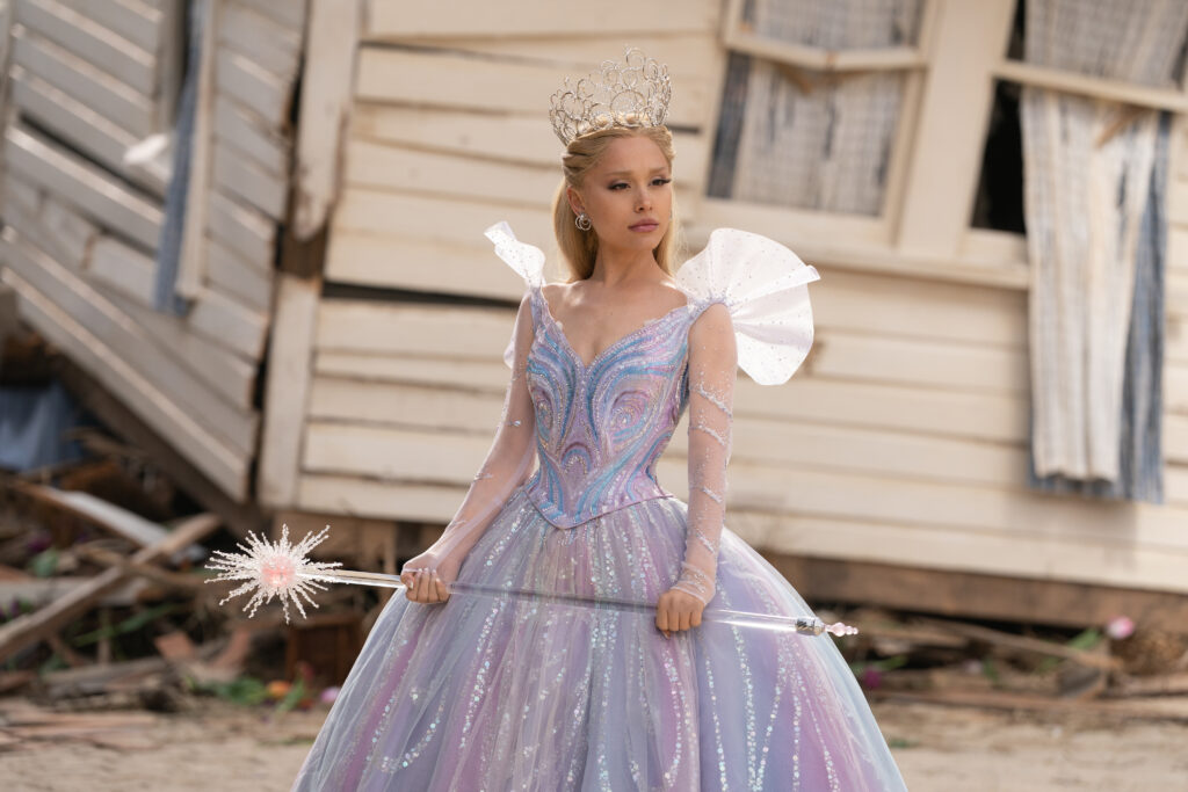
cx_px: 594
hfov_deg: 14.0
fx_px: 4851
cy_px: 396
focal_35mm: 147
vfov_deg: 9.3
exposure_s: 1/2500
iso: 320
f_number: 3.5
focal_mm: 147
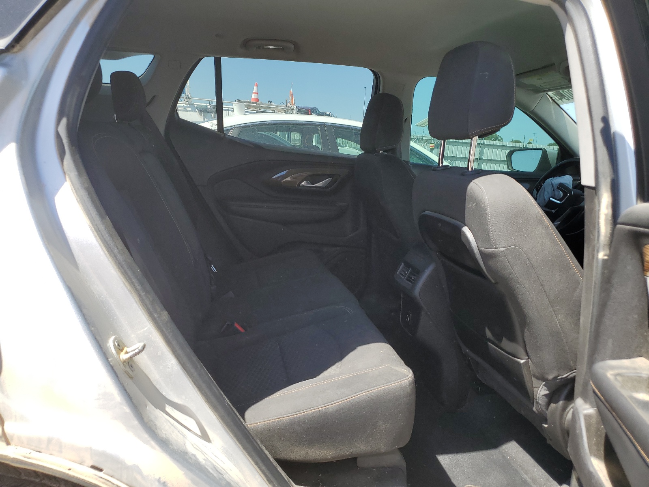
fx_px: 487
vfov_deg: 53.1
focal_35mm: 26
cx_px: 324
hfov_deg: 67.3
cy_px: 244
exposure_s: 1/769
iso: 50
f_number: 1.5
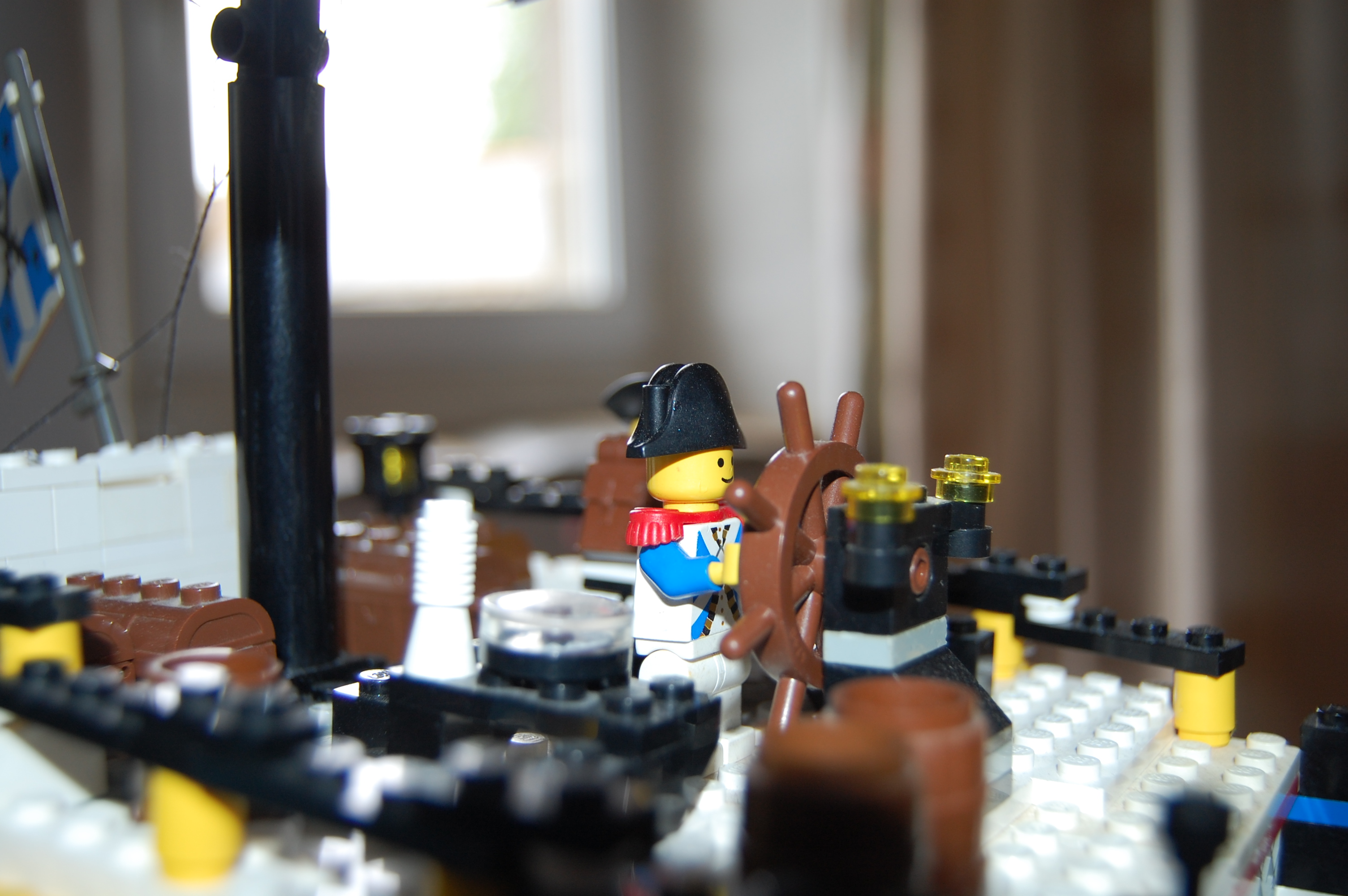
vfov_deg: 34.1
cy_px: 448
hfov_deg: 49.6
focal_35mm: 39
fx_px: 1459
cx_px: 674
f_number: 4
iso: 220
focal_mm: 26
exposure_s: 1/60
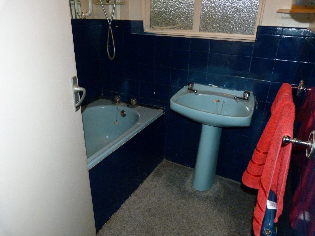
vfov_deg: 54.9
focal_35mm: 25
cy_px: 118
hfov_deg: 69.4
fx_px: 227
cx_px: 158
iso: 400
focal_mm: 4.5
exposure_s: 1/60
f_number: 2.8
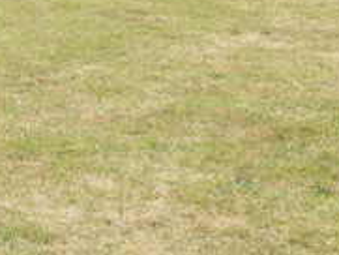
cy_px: -216
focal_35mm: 134
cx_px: -54
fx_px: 1314
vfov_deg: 10.4
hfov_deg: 14.3
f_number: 8
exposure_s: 1/350
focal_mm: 21
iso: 400
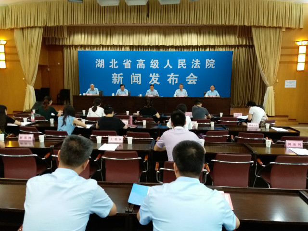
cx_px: 154
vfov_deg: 49.7
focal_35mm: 28
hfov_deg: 63.4
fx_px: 249
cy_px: 116
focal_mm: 3.7
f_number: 1.9
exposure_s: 1/17
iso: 200
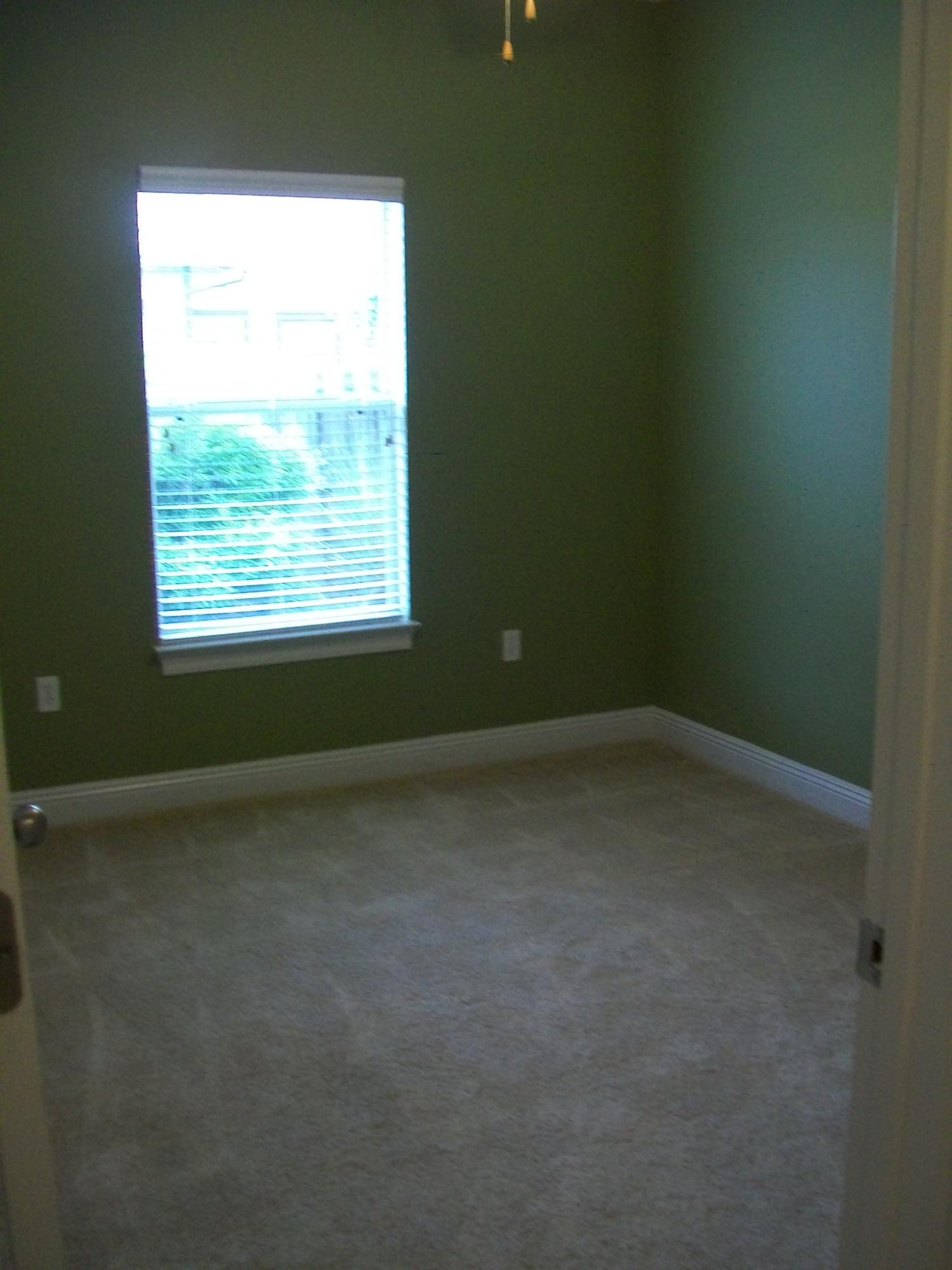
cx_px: 476
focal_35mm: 36
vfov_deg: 51.4
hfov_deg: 39.7
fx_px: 1320
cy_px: 635
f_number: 2.7
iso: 160
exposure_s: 1/40
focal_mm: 6
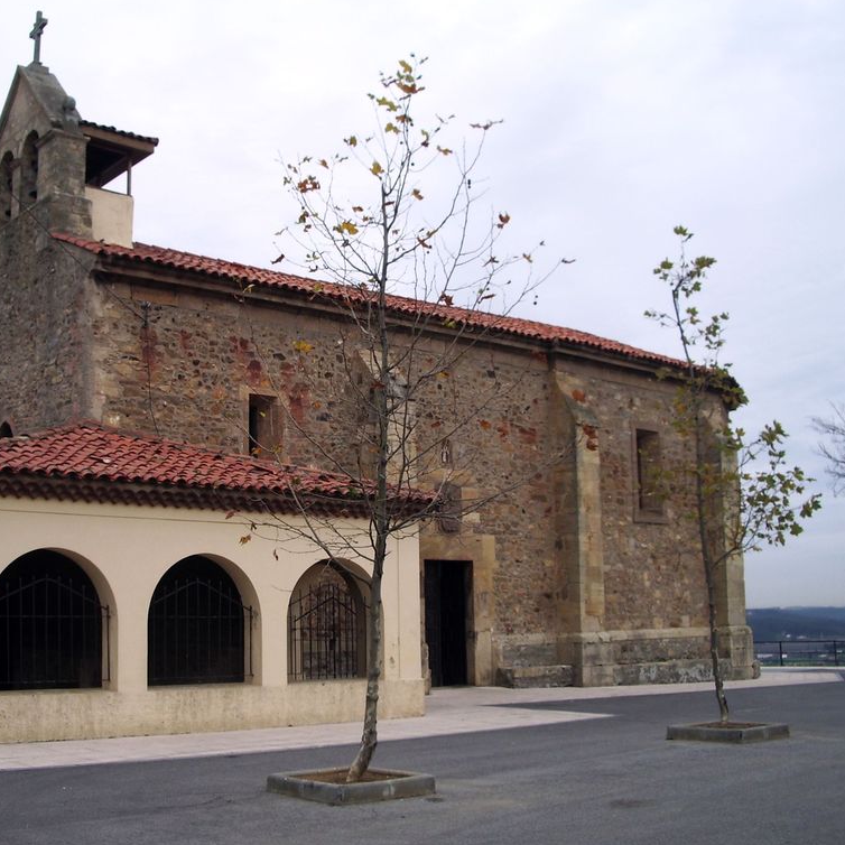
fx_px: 1160
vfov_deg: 40.0
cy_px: 417
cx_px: 315
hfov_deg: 39.7
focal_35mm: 42
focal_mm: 5.8
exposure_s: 1/160
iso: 50
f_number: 4.3
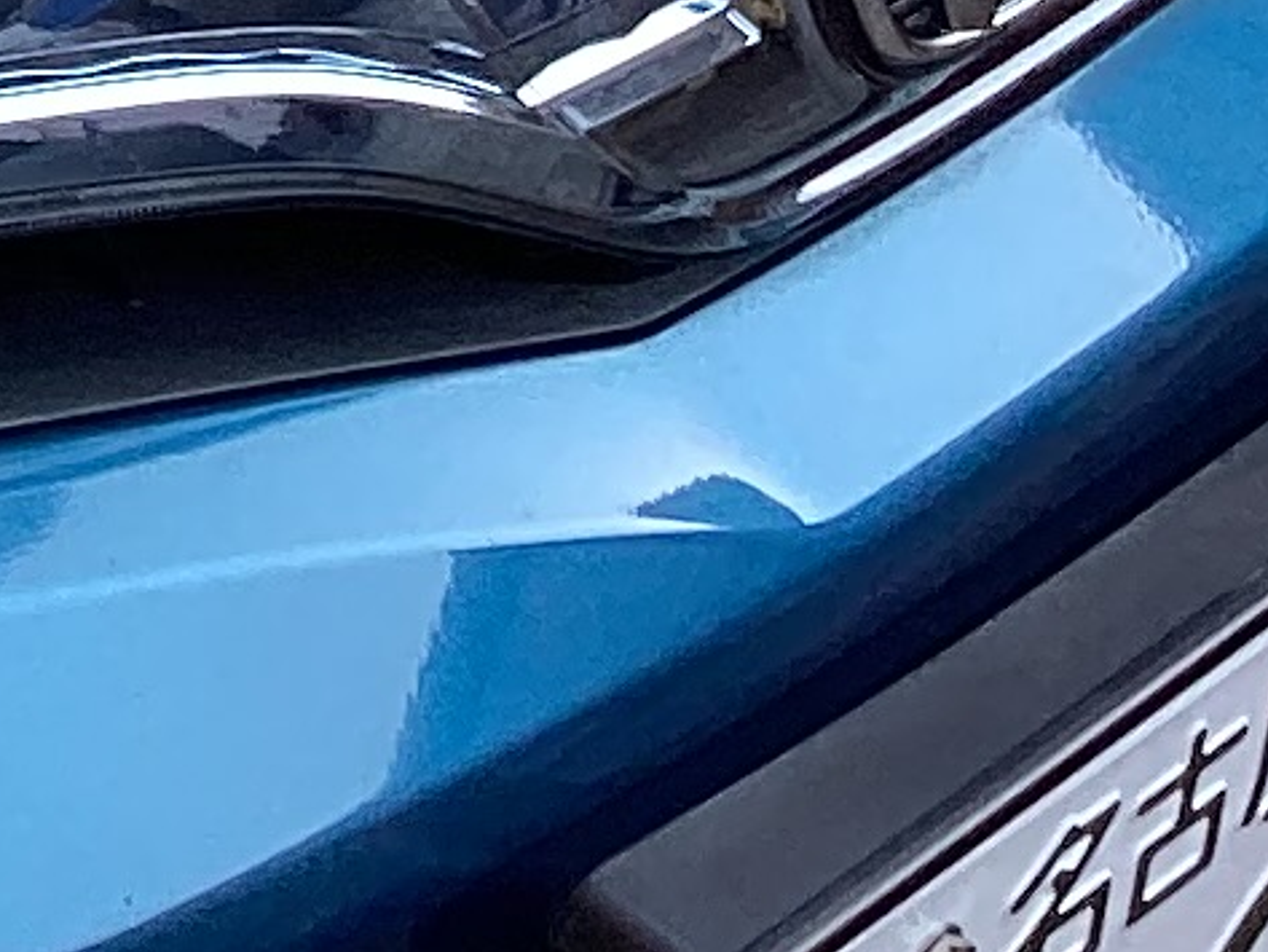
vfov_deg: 6.5
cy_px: -1703
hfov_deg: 8.4
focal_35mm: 214
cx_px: -1855
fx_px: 7841
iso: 25
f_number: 2.4
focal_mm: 3.3
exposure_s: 1/452
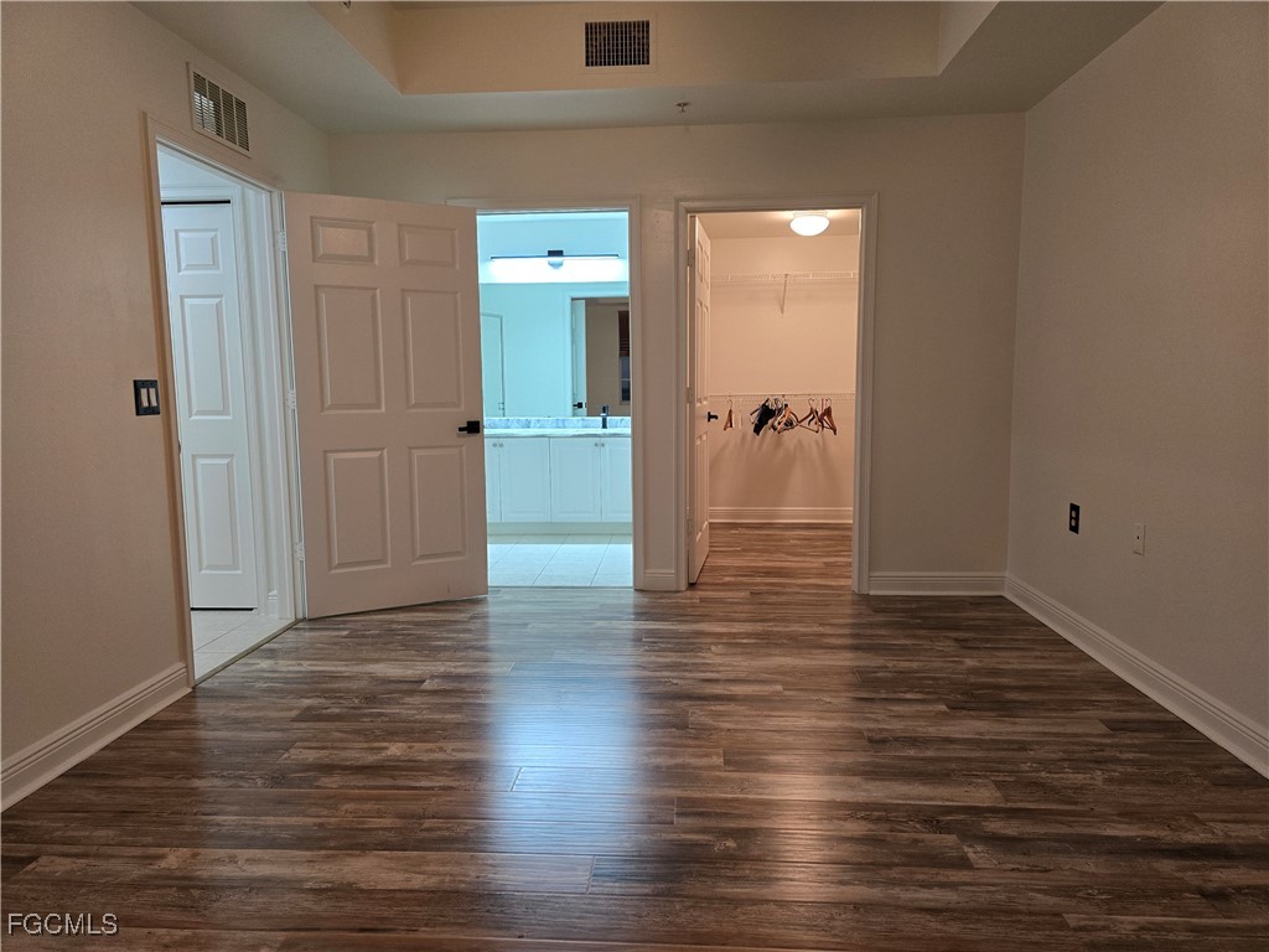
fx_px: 843
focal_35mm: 23
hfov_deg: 73.9
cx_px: 634
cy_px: 476
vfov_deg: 58.9
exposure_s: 1/120
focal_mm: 6.3
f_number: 1.7
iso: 250
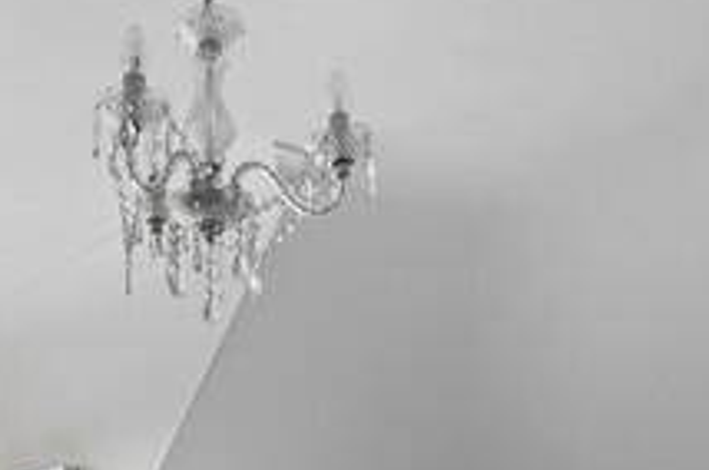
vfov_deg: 17.8
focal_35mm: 67
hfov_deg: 29.1
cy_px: 733
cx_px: 93
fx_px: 1318
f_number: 8
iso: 400
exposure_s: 1/1.25
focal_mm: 14
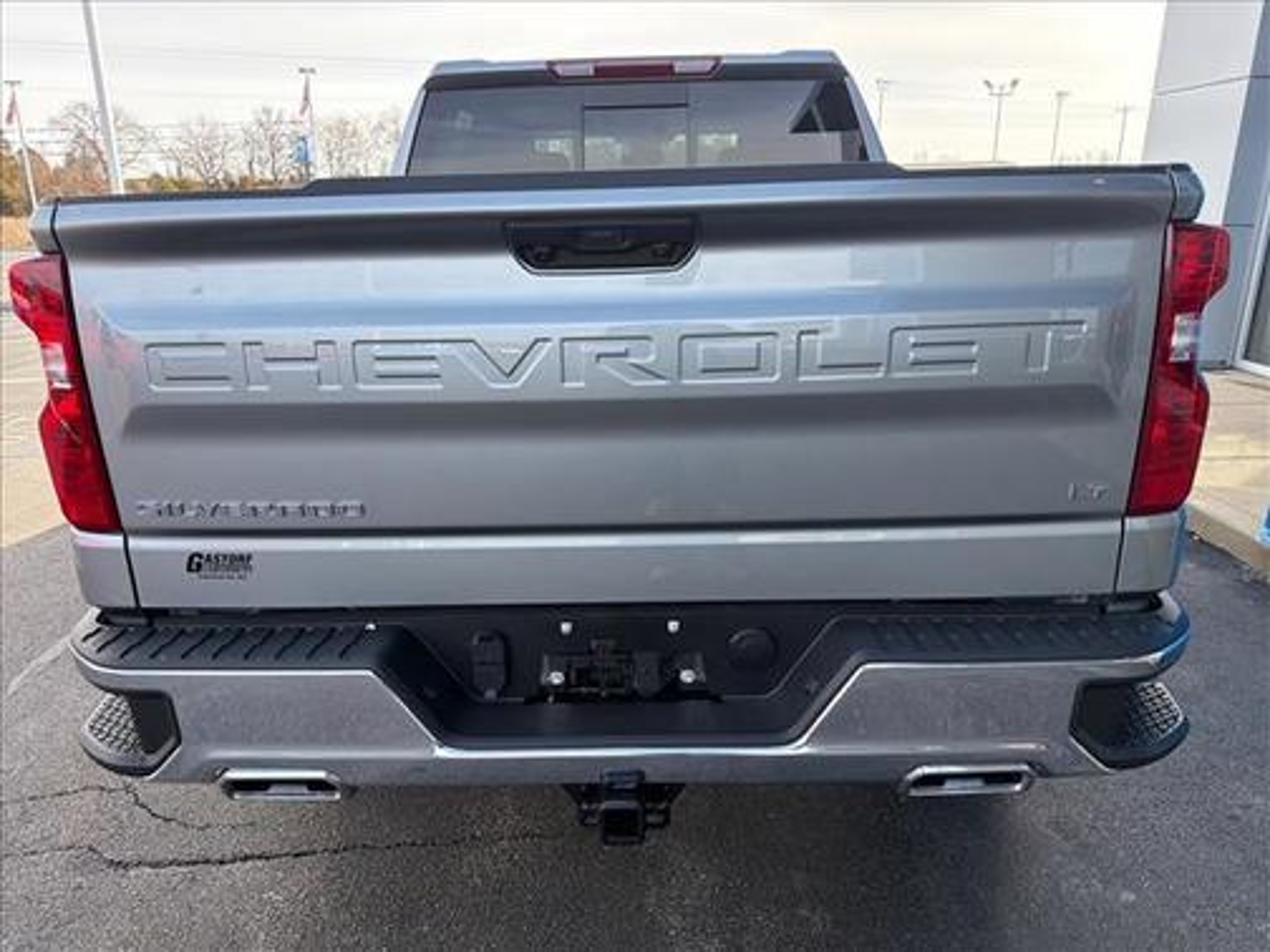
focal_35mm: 24
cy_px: 476
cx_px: 635
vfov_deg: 56.8
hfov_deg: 71.6
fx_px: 881
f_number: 1.78
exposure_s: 1/909
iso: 100
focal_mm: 6.76
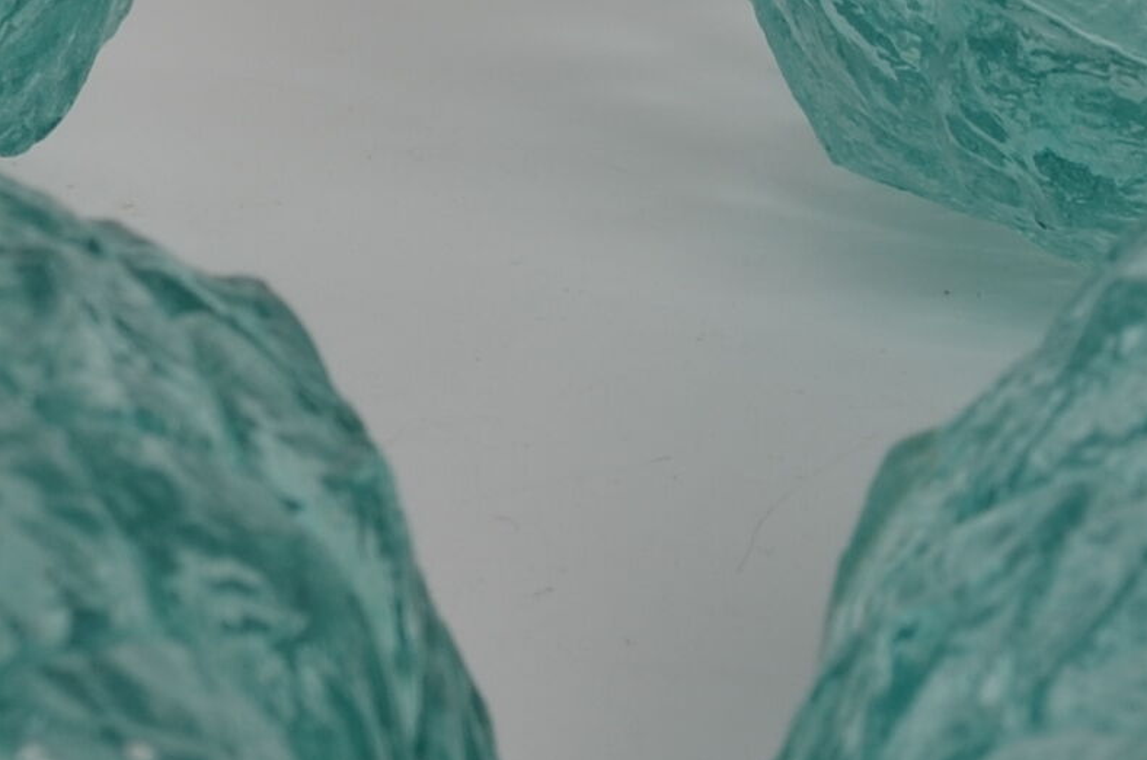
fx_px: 11192
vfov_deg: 3.9
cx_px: 336
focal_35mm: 352
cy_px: 57
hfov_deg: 5.9
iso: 100
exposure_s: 1/125
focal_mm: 50
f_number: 11
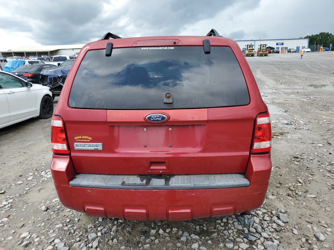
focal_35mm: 26
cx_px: 167
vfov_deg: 53.1
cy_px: 125
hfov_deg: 67.3
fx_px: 251
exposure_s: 1/1250
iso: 50
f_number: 1.5
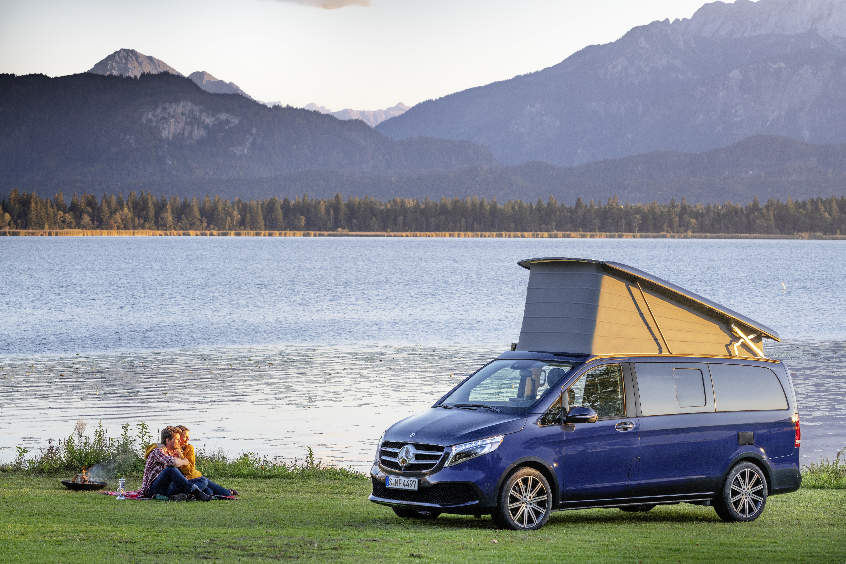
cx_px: 423
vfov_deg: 13.4
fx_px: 2397
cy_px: 282
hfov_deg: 20.0
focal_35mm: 102
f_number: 8
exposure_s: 1/100
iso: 200
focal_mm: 102
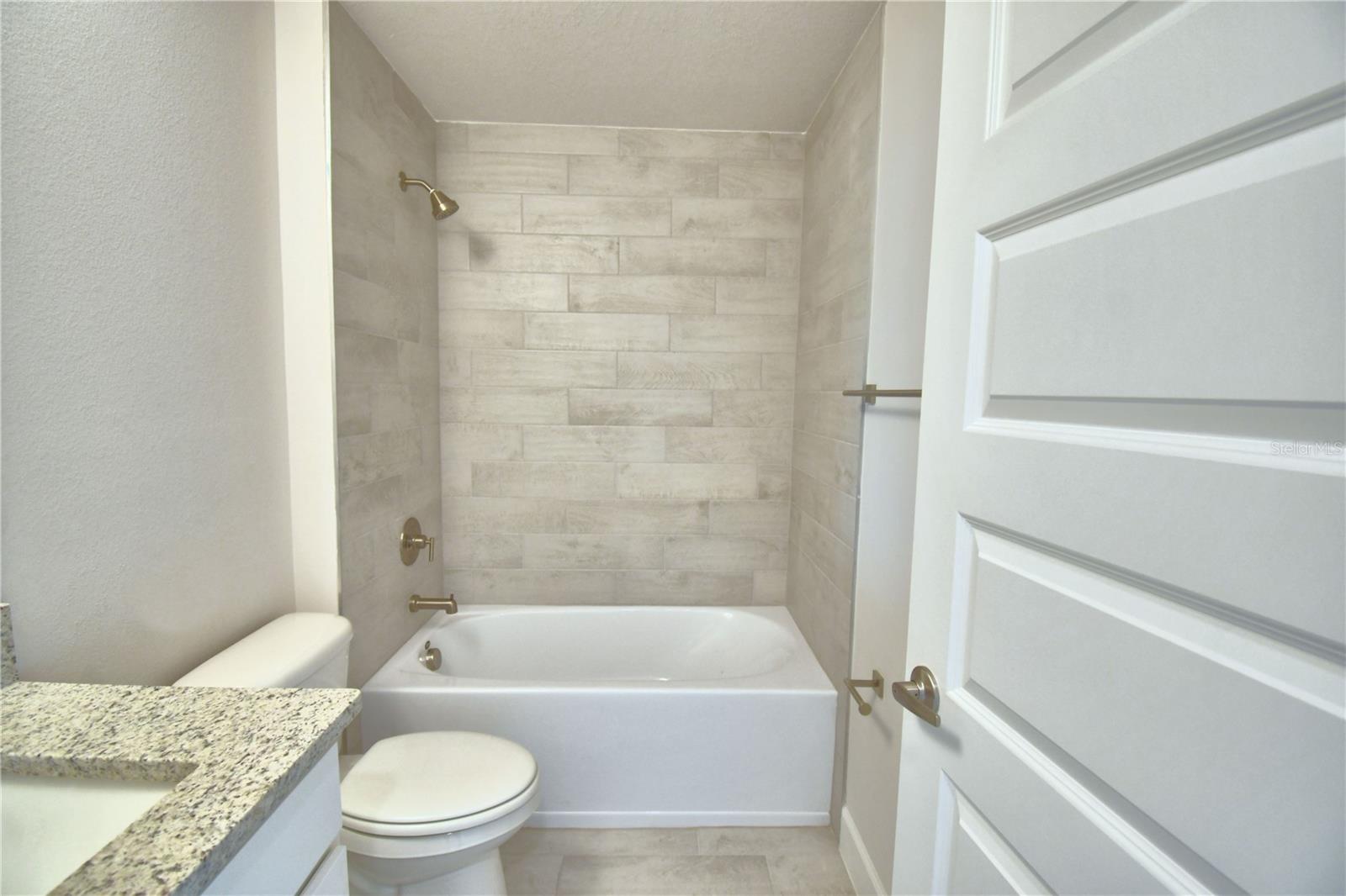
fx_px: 561
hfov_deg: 100.4
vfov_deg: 77.3
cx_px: 673
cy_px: 448
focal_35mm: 15
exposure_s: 1/50
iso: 400
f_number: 4.5
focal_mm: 10
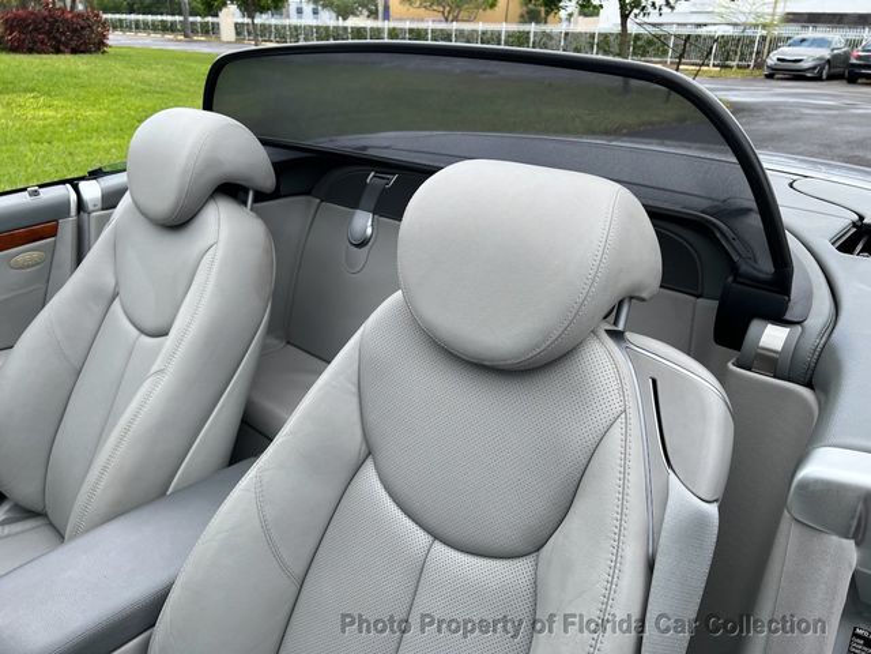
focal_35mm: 26
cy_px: 327
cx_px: 436
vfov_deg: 53.1
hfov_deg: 67.3
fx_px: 654
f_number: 1.5
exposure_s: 1/1468
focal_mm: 5.7
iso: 50
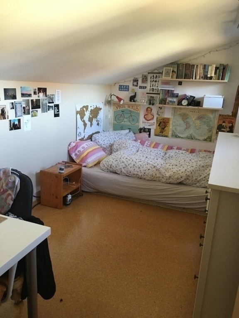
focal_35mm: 29
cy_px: 159
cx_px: 120
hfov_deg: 48.2
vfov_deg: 61.7
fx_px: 267
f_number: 2.2
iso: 160
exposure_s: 1/33
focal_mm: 4.15
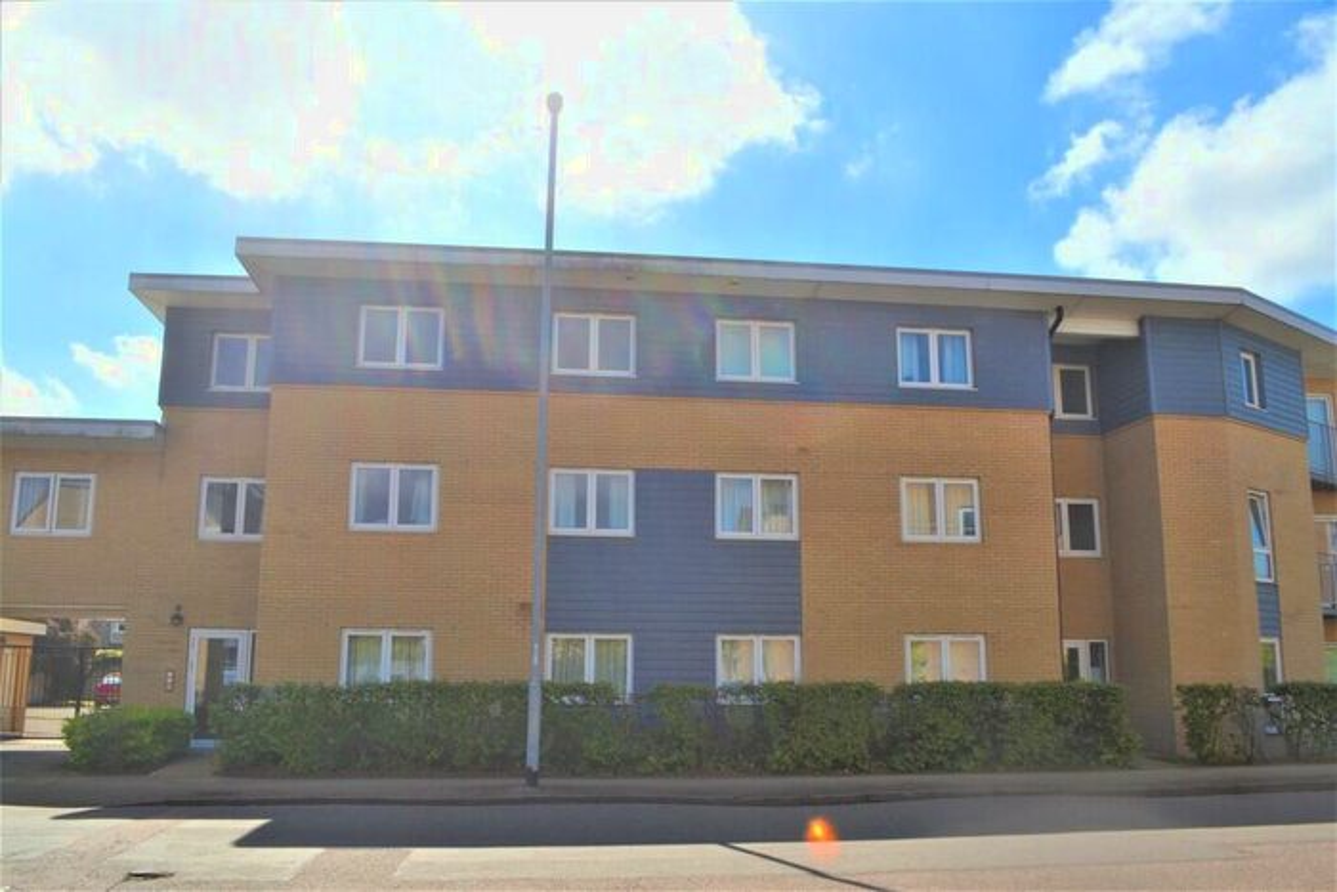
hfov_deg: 61.9
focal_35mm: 30
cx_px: 668
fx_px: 1114
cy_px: 446
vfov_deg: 43.6
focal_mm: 20
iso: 100
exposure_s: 1/200
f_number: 10
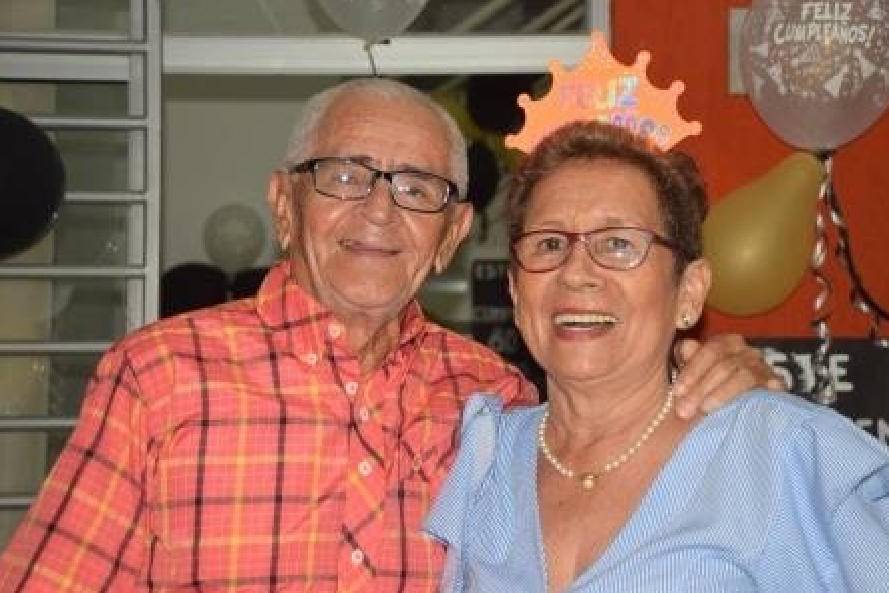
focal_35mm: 76
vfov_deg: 18.0
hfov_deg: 26.6
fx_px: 1877
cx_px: 447
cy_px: 296
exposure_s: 1/80
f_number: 4.8
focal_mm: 50
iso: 400
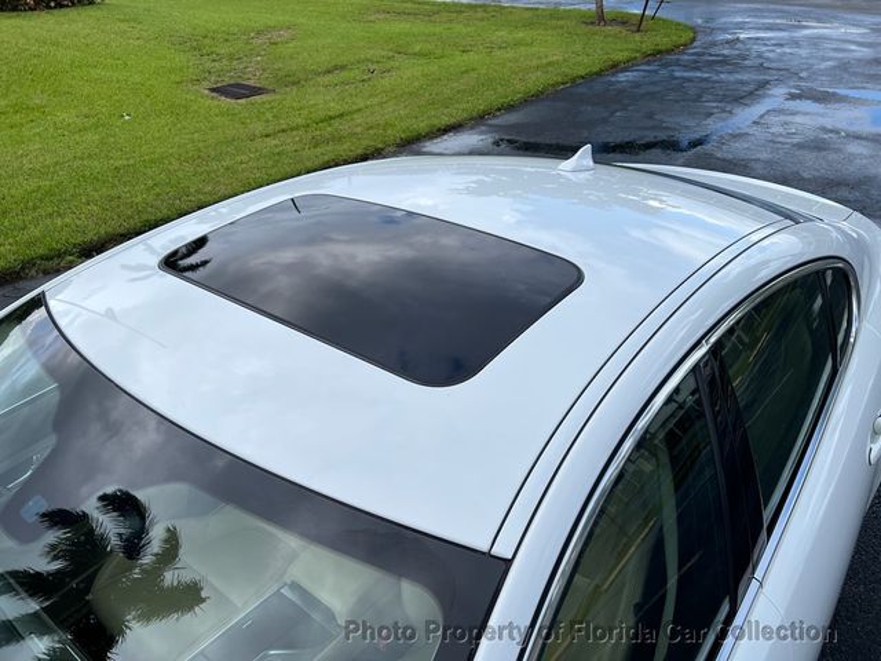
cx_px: 440
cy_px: 330
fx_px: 662
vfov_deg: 53.1
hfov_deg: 67.3
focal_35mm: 26
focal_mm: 5.7
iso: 50
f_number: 1.5
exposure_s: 1/3831
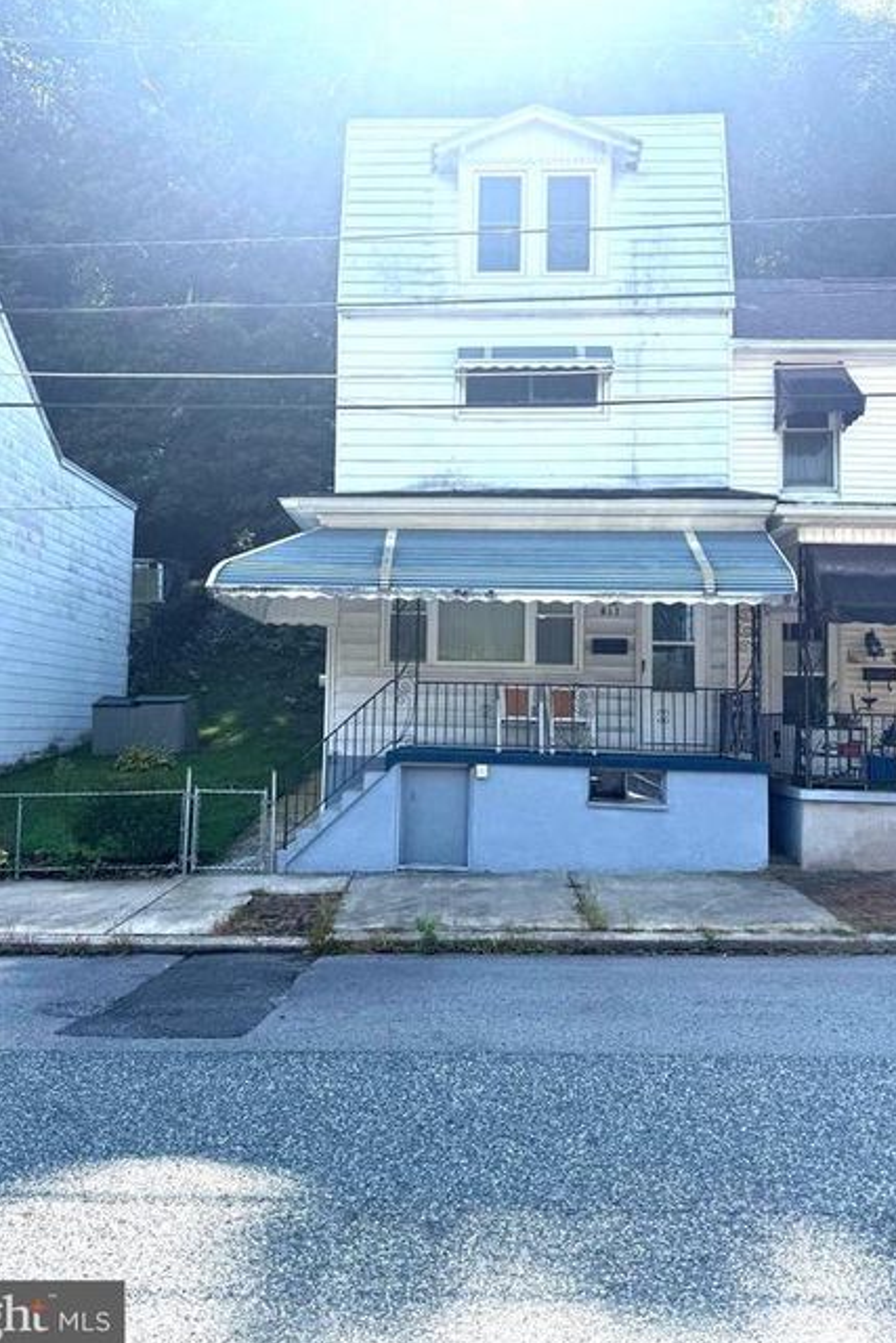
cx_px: 422
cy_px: 656
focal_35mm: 26
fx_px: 970
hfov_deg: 49.6
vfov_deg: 69.4
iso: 80
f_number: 1.78
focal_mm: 6.76
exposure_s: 1/2110
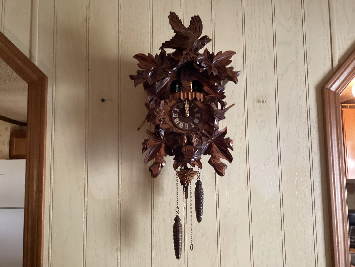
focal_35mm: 31
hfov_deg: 58.3
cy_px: 134
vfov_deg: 45.4
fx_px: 318
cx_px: 178
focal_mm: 3.3
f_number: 2.4
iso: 400
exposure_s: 1/30
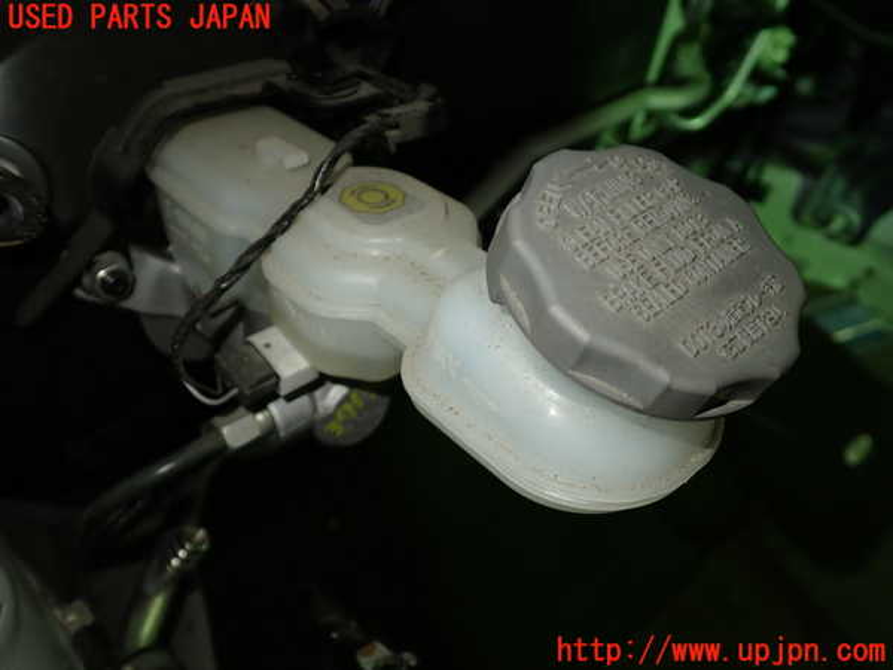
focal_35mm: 30
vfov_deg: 46.8
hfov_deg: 60.0
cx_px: 446
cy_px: 335
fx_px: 774
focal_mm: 5.4
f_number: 2.3
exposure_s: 1/30
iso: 200
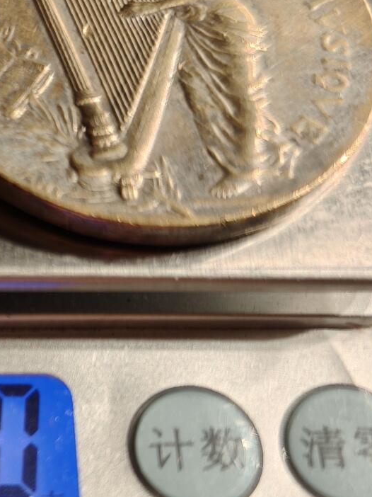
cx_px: -81
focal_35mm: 59
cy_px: 329
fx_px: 846
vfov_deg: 32.5
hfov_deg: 22.7
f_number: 1.6
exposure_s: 1/100
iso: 125
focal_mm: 6.06
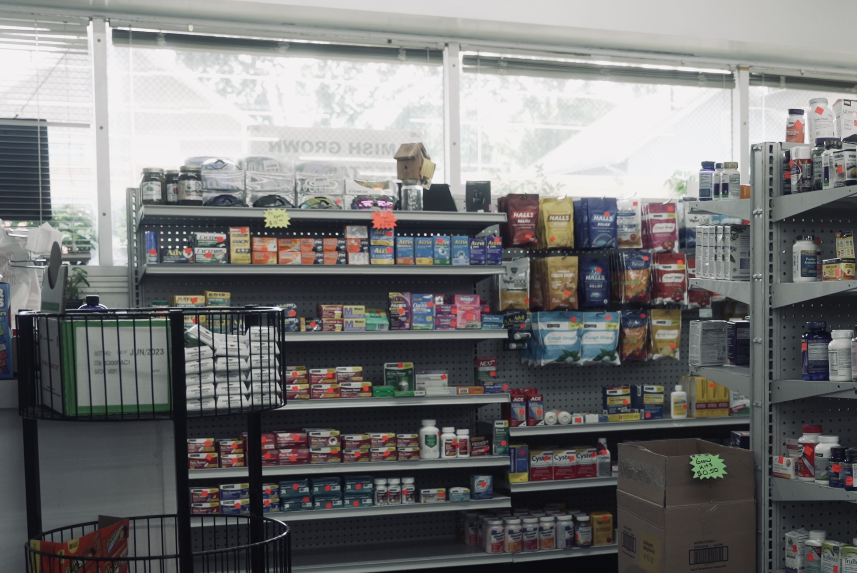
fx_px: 1416
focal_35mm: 59
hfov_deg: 32.0
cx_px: 776
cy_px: 414
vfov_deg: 22.7
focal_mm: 27.2
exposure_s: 1/80
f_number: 2.8
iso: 100
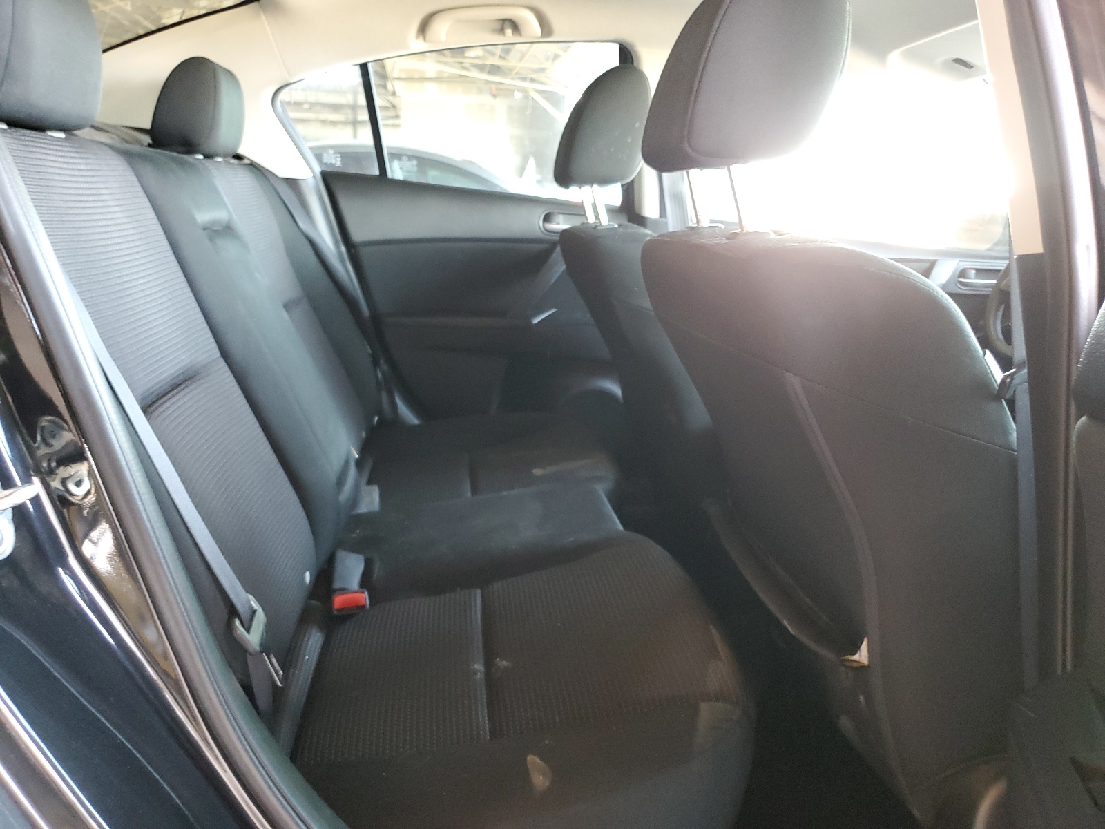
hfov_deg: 67.3
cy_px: 414
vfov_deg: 53.1
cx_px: 552
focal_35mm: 26
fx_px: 830
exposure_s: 1/24
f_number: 1.5
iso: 334
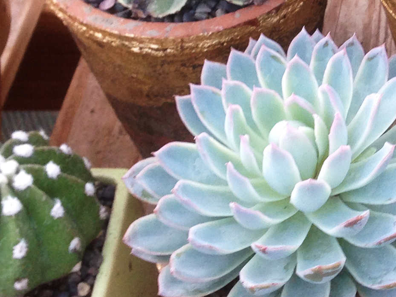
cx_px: 505
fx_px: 1327
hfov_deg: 16.1
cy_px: -32
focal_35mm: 116
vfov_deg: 12.5
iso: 64
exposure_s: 1/60
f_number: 2.4
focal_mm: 4.12
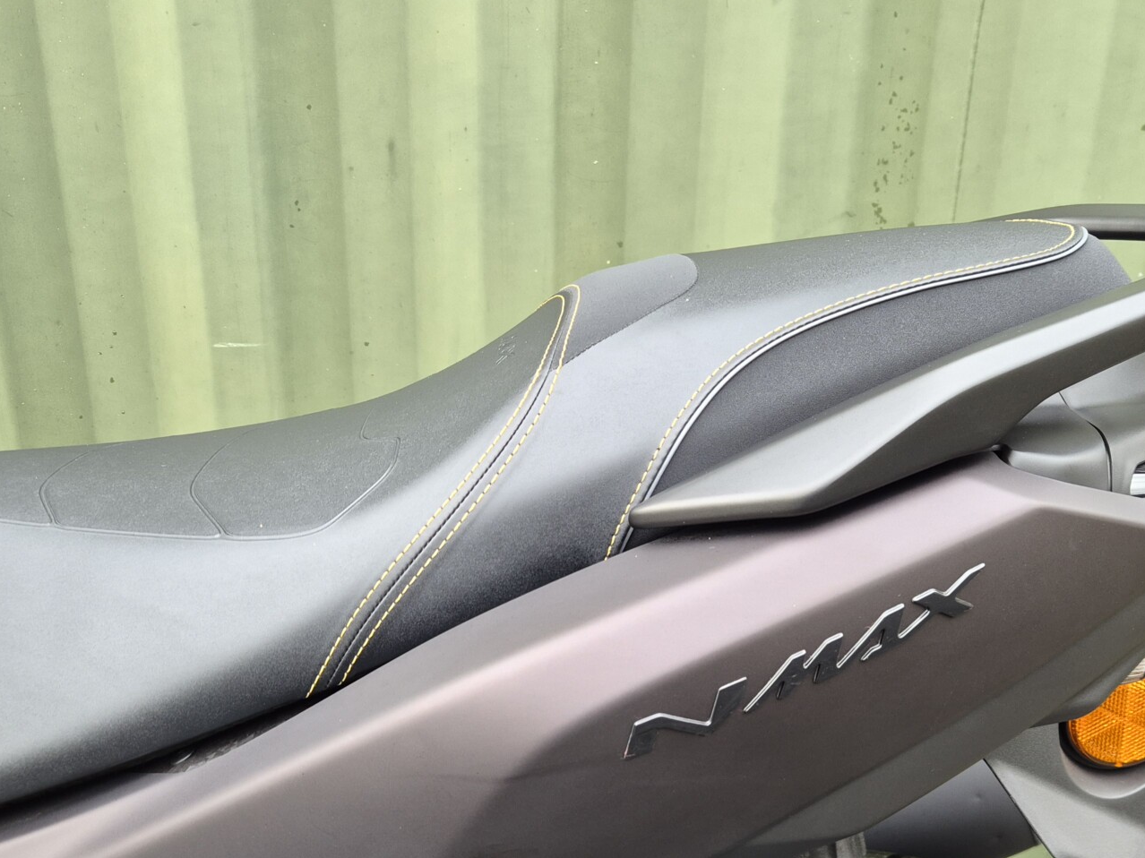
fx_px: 1191
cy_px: 636
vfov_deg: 38.7
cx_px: 520
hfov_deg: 51.3
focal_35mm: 36
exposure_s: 1/100
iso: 160
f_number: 1.8
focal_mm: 5.4
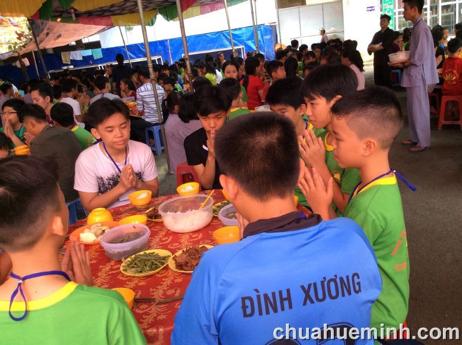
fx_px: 426
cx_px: 231
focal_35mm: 32
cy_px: 172
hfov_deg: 56.9
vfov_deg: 44.0
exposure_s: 1/100
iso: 64
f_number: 2.4
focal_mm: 3.3
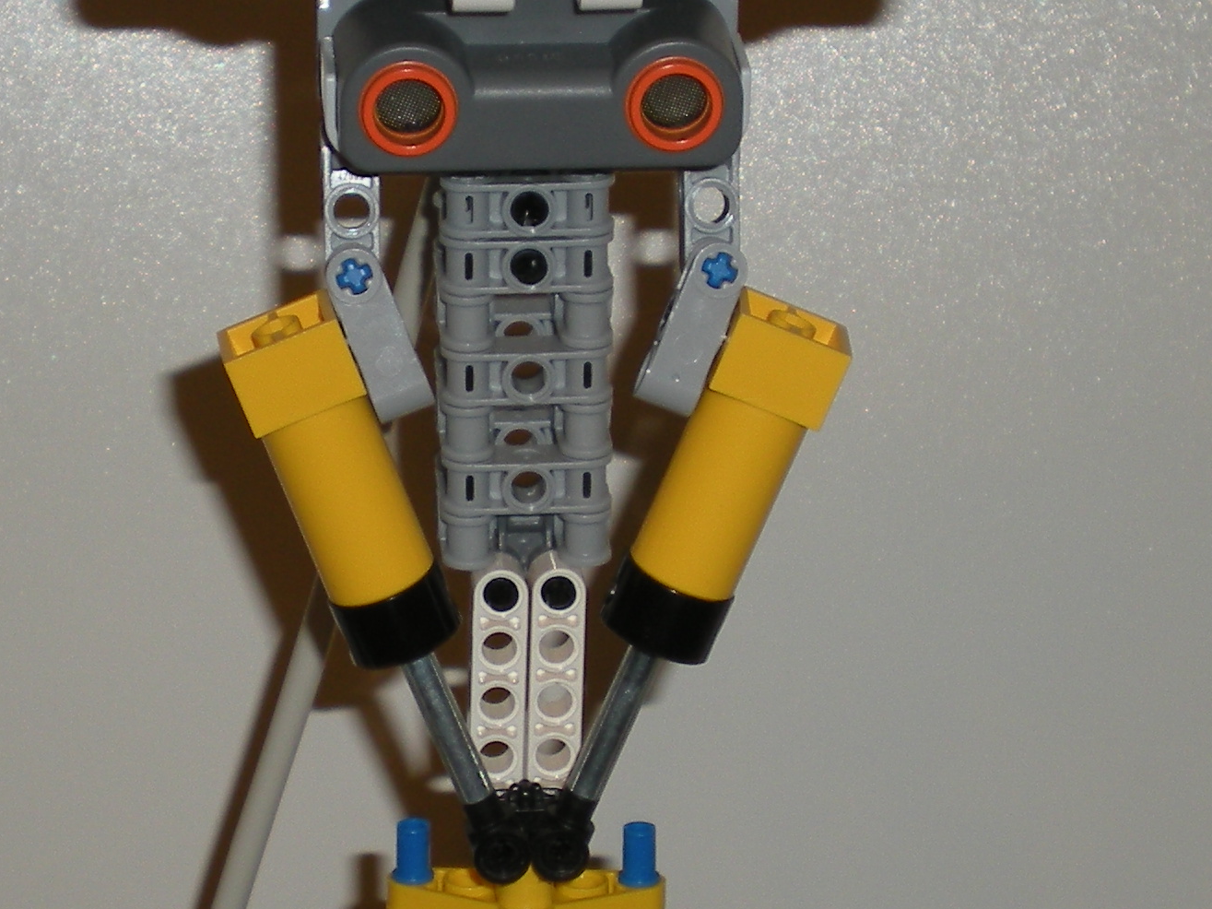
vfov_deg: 10.7
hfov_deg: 14.2
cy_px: 494
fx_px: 4866
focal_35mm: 139
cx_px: 511
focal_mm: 9.3
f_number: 3.9
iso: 64
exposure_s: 1/60
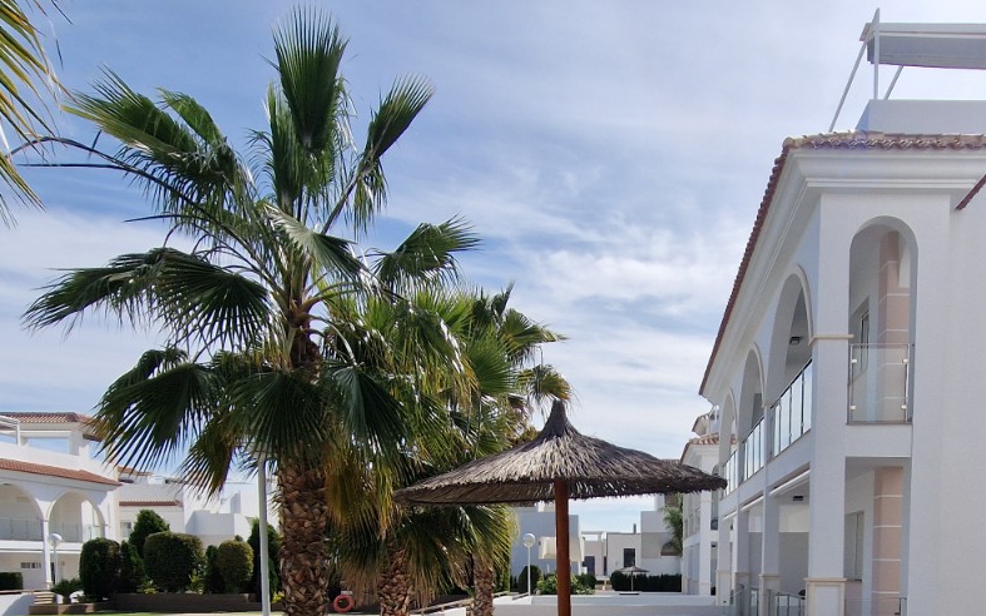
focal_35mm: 28
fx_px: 752
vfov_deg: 38.8
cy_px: 632
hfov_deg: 65.1
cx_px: 636
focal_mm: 2.2
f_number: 2.2
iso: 50
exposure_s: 1/3792
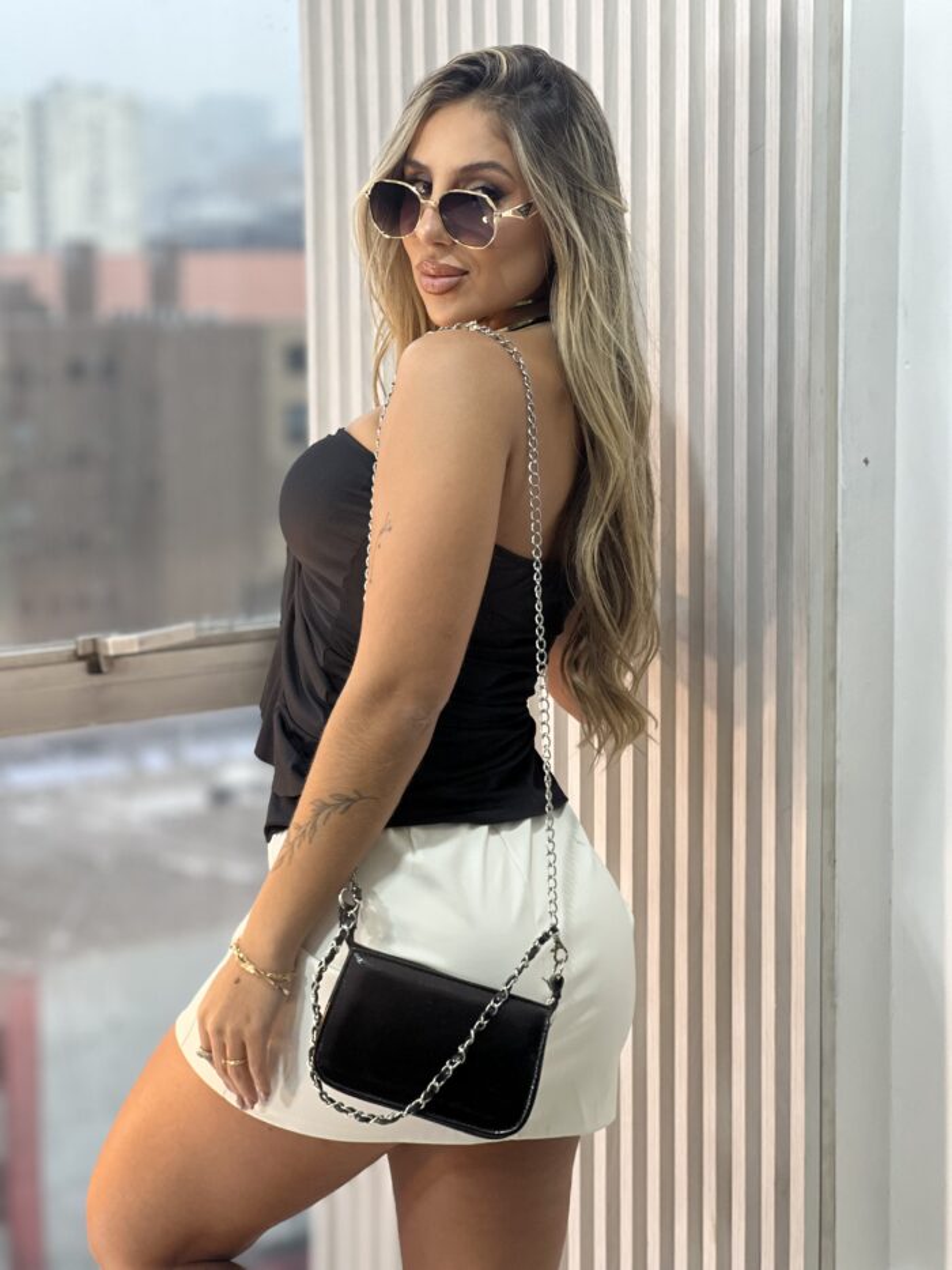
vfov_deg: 25.3
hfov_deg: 19.1
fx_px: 2823
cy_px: 635
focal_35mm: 77
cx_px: 476
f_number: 2.8
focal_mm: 9
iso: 200
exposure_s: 1/120
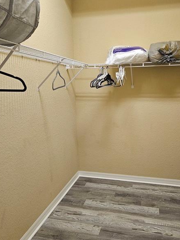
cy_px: 135
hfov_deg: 46.6
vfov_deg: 59.8
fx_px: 208
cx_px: 105
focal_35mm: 30
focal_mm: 5.4
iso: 800
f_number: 1.8
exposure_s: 1/120
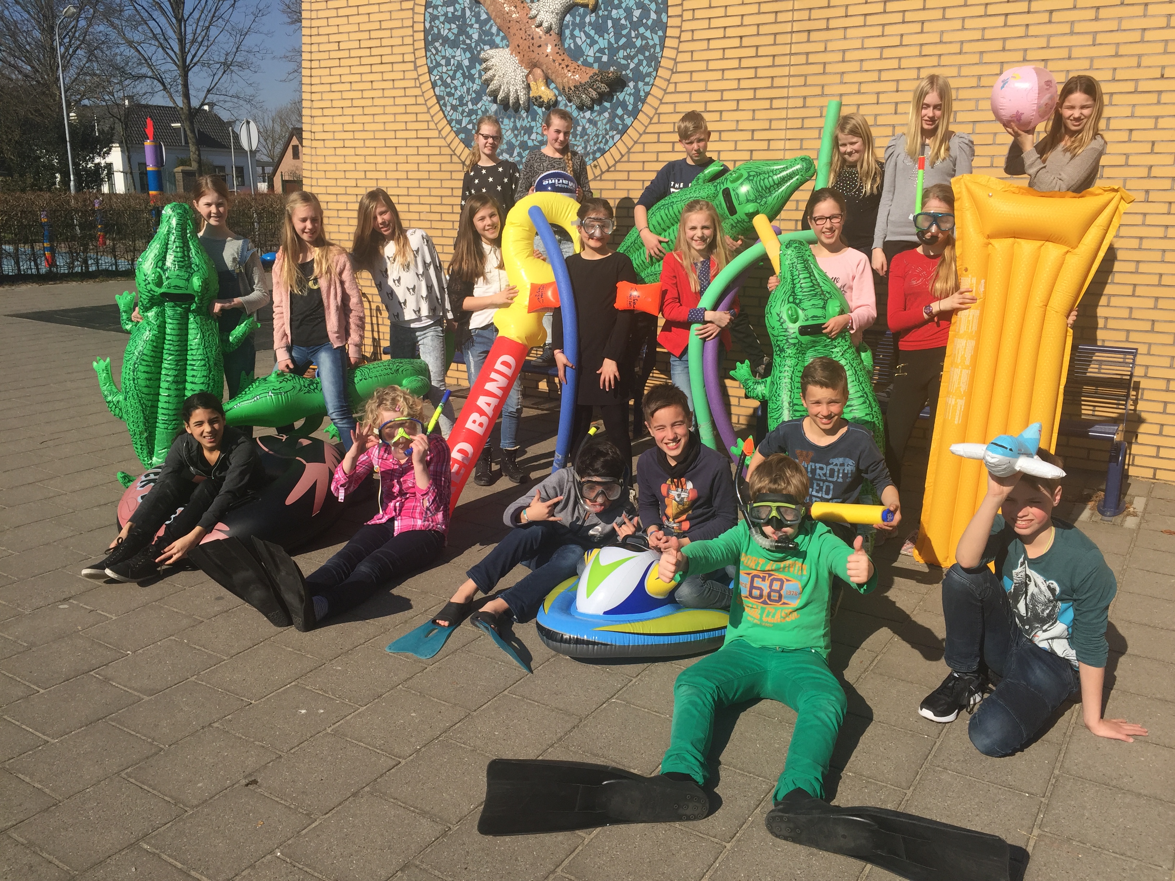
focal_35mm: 29
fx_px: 984
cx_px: 588
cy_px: 440
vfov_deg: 48.2
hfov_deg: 61.7
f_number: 2.2
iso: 32
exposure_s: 1/2639
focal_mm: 4.15
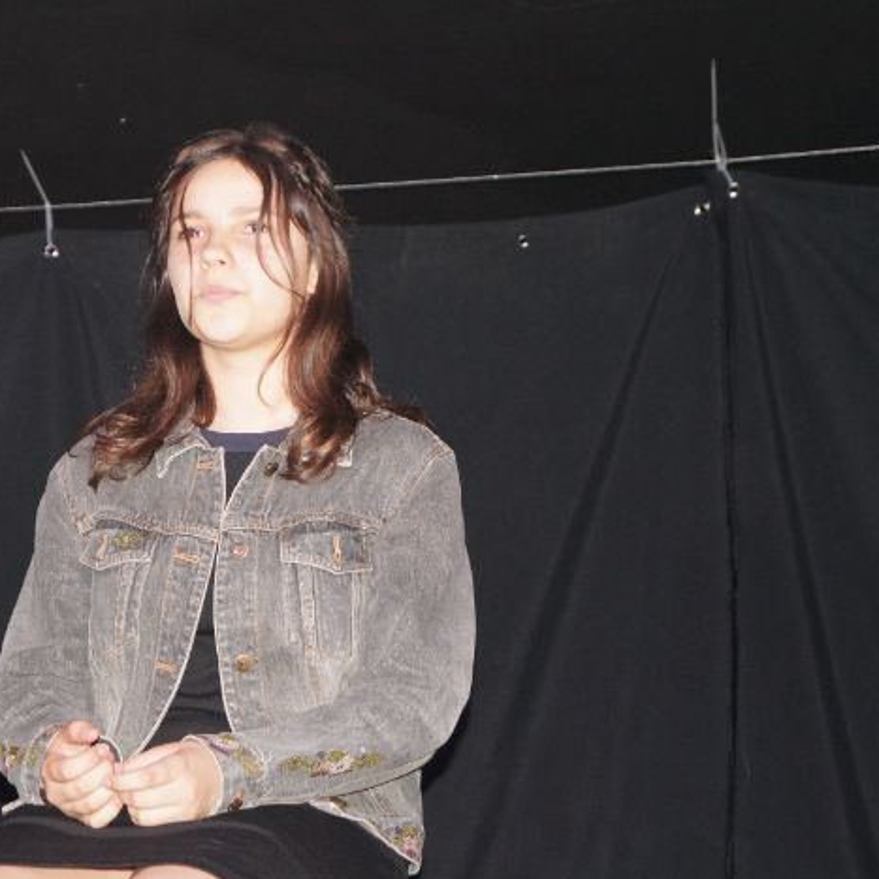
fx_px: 3131
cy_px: 393
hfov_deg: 15.9
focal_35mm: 109
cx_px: 183
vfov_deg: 16.0
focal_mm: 50
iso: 1250
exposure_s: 1/60
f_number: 5.6
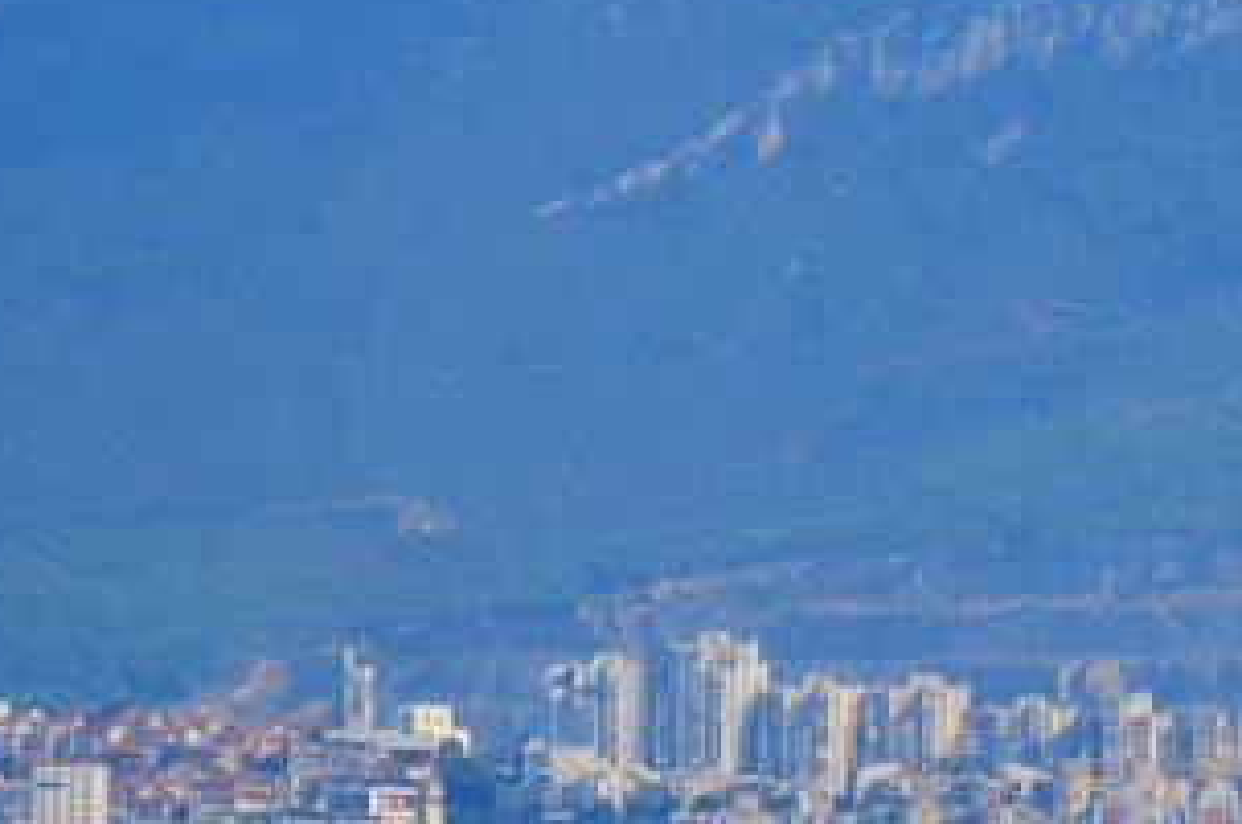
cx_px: 1265
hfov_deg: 1.4
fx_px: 51082
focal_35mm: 1483
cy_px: 113
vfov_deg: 0.9
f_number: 5.6
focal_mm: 300
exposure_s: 1/1600
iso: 400
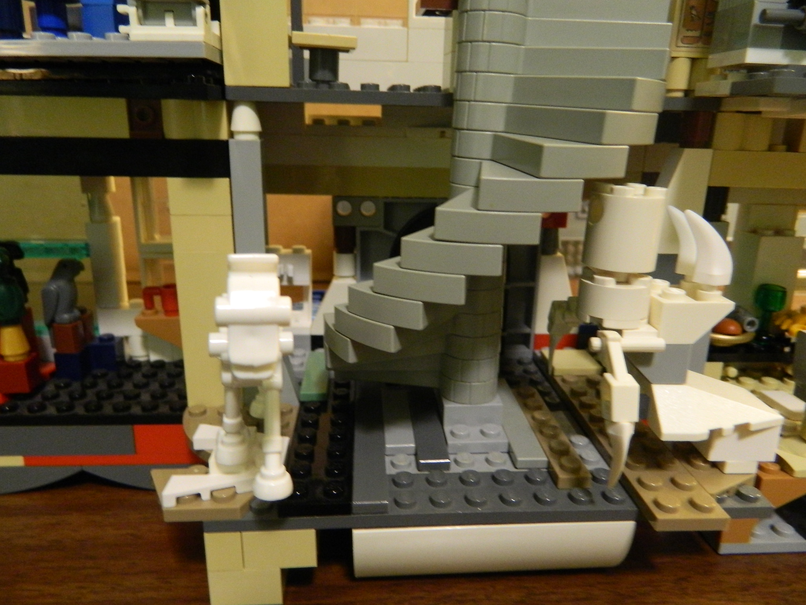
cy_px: 302
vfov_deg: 54.9
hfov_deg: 69.4
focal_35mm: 25
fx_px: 582
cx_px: 403
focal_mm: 4.5
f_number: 3.1
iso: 400
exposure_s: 1/13
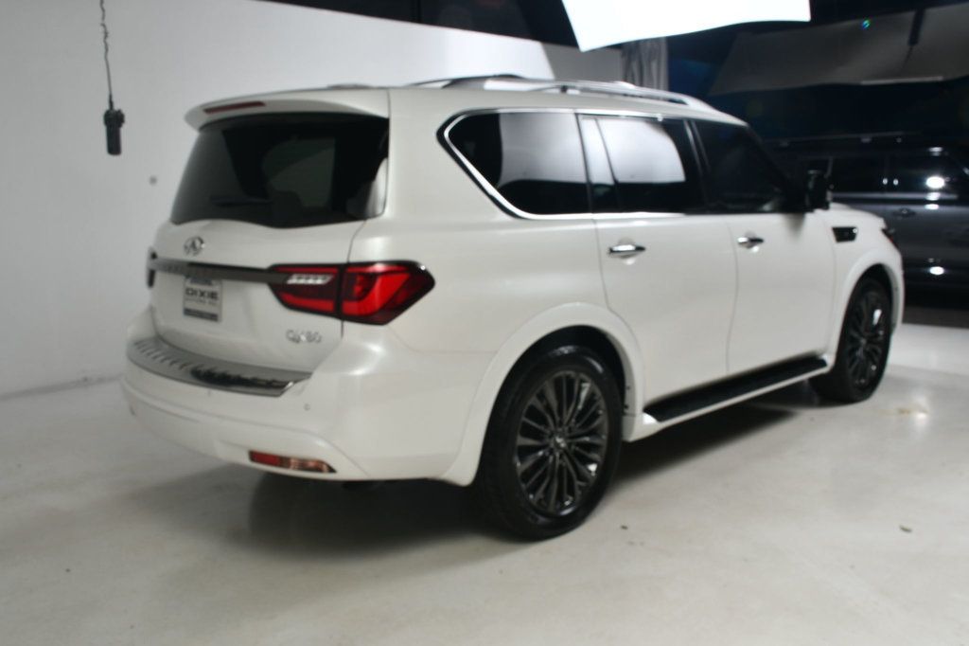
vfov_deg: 38.9
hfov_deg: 55.8
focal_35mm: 34
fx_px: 915
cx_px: 484
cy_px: 323
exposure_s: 1/160
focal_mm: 23
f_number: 14
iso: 100
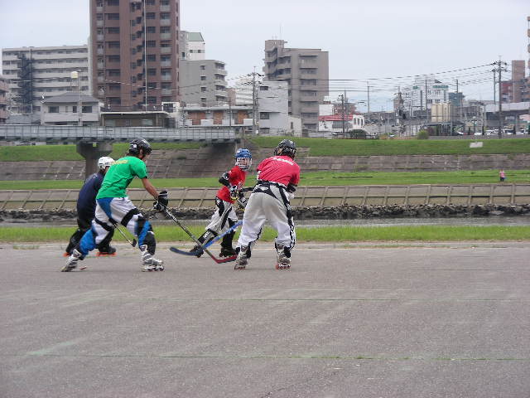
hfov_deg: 17.4
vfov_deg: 13.1
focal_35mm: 113
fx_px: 1730
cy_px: 199
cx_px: 265
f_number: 3.5
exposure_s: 1/140
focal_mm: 18.9
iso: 50
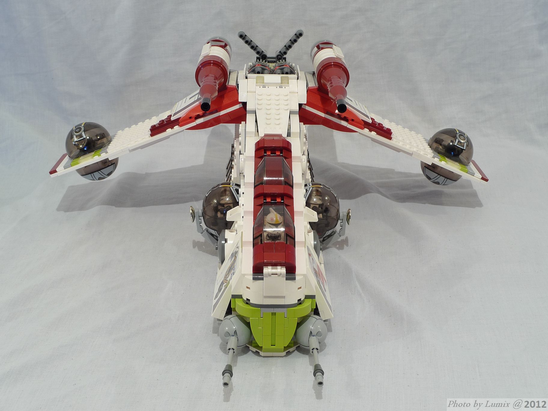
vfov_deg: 28.0
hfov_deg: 36.8
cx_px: 274
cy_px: 206
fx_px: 823
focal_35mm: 52
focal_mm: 11.1
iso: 80
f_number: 4.5
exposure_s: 2
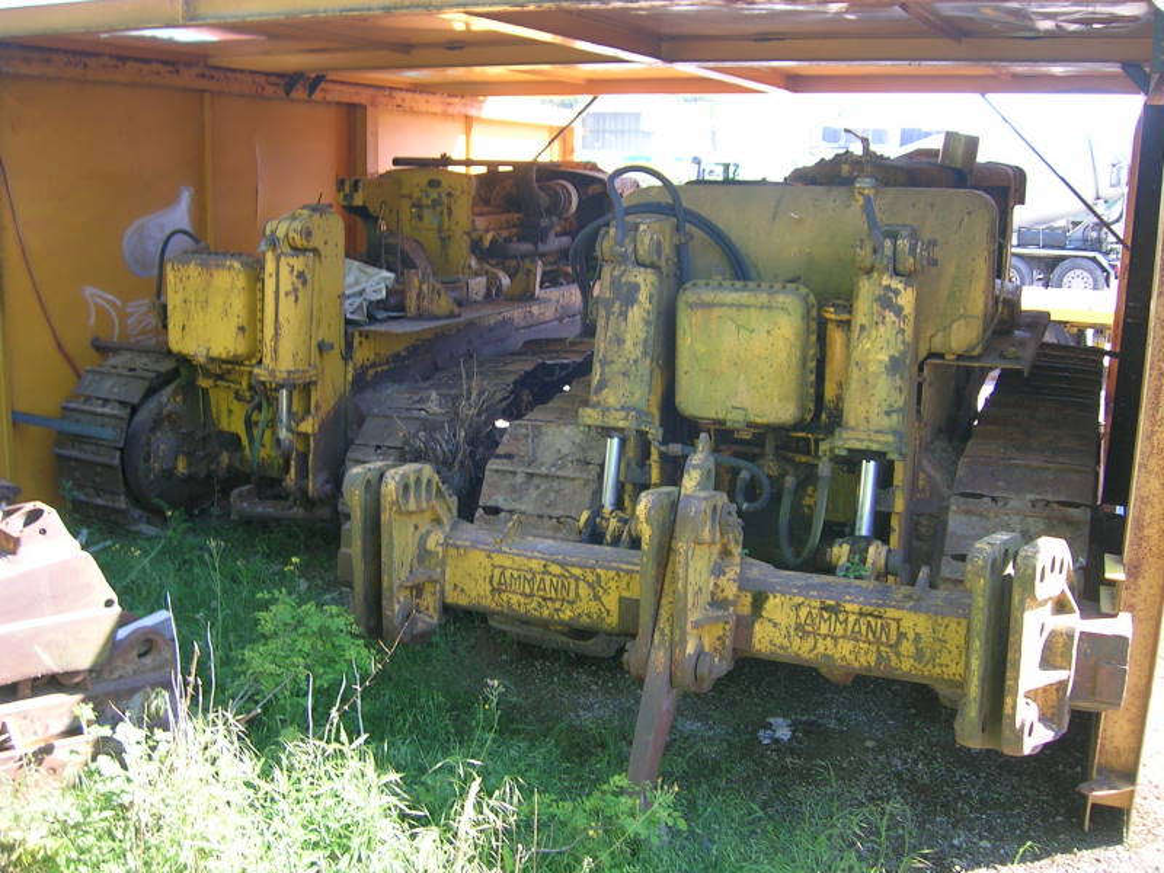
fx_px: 1177
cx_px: 582
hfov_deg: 52.6
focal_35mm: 35
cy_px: 436
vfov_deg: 40.7
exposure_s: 1/78.5
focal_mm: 5.4
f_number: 2.8
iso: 50
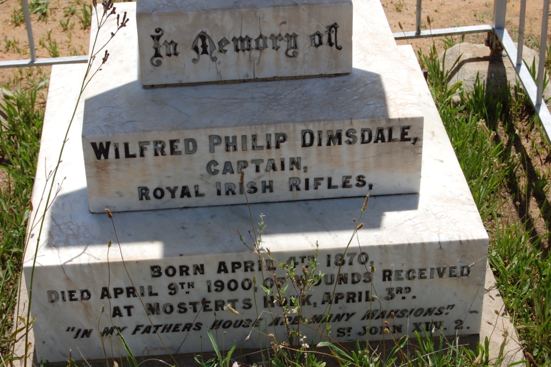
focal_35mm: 82
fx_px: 1262
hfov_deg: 24.6
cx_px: 276
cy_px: 184
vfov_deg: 16.5
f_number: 10
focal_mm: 55
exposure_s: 1/400
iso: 200
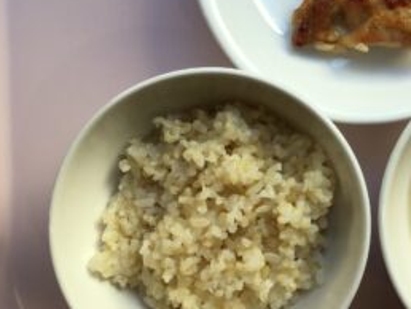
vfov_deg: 24.2
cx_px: 376
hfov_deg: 30.6
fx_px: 713
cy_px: 72
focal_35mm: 60
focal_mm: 3.3
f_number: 2.4
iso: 25
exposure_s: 1/60
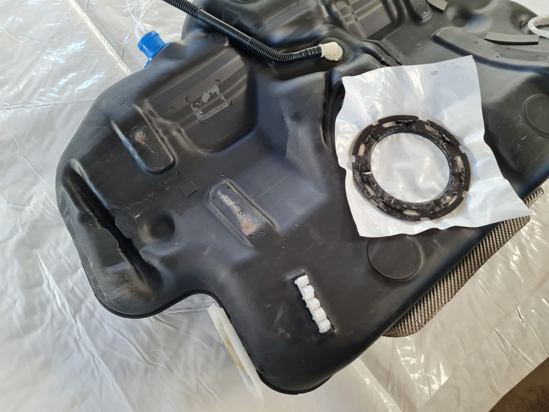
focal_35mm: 26
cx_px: 274
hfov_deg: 67.3
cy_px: 206
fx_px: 412
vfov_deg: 53.1
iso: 320
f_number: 1.8
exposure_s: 1/100
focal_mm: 5.4
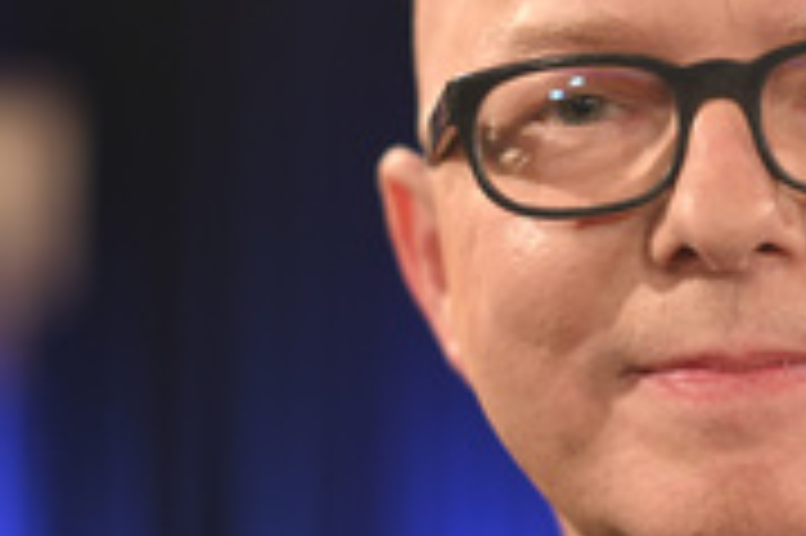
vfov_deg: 10.9
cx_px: 723
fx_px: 2818
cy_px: 302
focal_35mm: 126
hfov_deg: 16.1
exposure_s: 1/320
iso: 1000
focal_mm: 50
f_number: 1.8
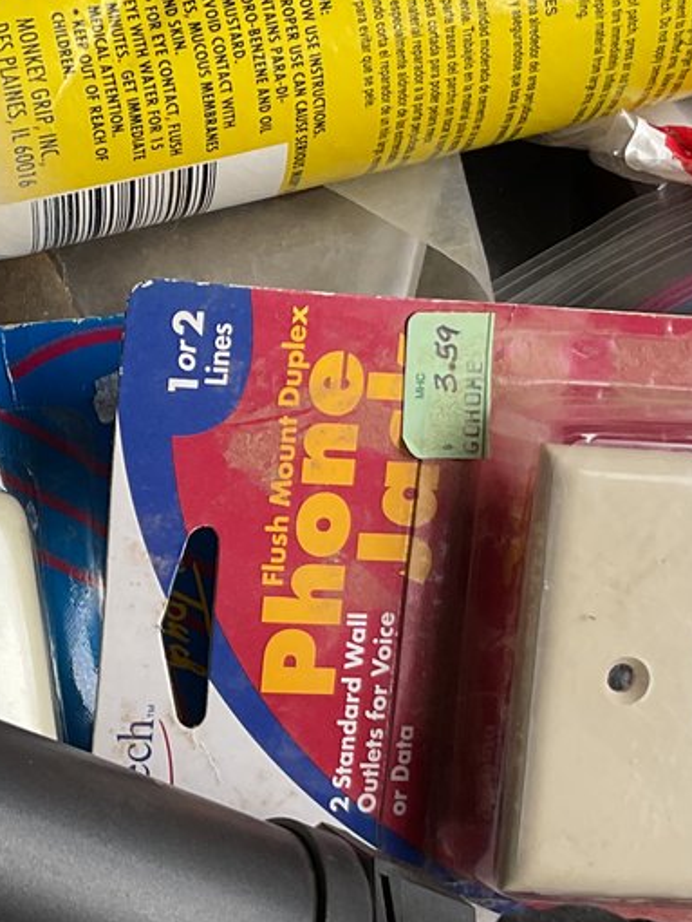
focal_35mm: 86
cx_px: 144
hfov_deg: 17.1
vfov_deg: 22.7
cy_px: 534
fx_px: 2290
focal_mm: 3
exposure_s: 1/428
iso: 16
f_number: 1.8
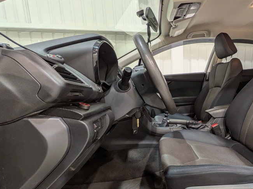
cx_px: 180
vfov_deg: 60.6
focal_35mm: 22
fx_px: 161
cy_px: 112
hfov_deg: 72.6
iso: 70
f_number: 2.2
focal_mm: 1.83
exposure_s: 1/33.3
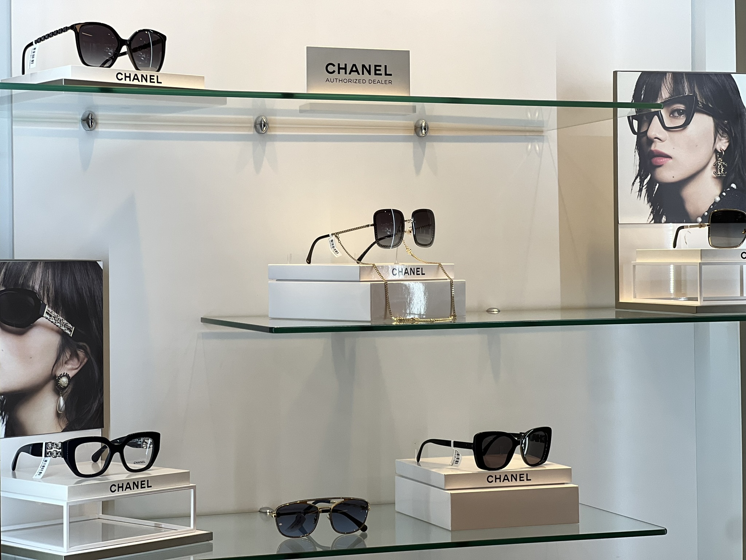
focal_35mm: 77
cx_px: 373
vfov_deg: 19.1
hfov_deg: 25.3
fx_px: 1659
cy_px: 280
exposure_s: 1/120
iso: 64
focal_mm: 9
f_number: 2.8
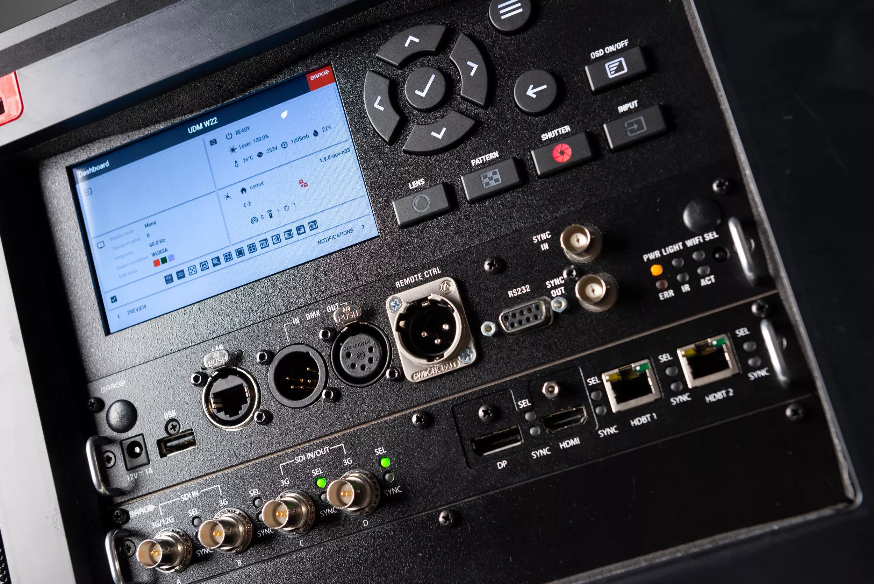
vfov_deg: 23.4
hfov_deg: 34.5
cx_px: 437
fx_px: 1409
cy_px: 292
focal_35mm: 58
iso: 800
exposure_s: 1/100
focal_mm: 58
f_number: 7.1
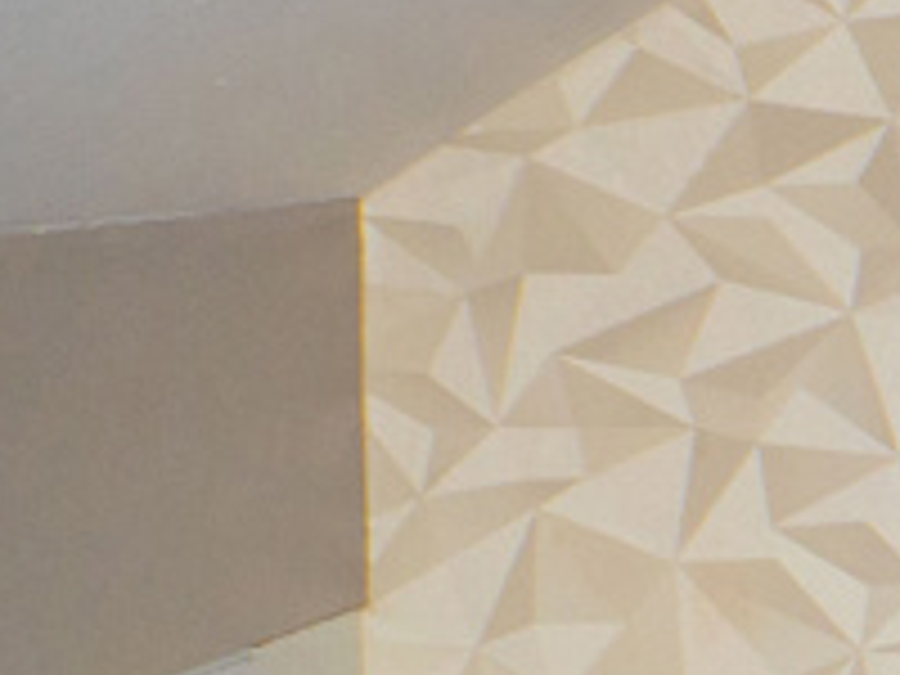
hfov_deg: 8.9
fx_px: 3328
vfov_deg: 11.6
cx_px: 3308
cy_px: 342
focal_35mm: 128
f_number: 4
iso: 200
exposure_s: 1/60
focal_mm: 8
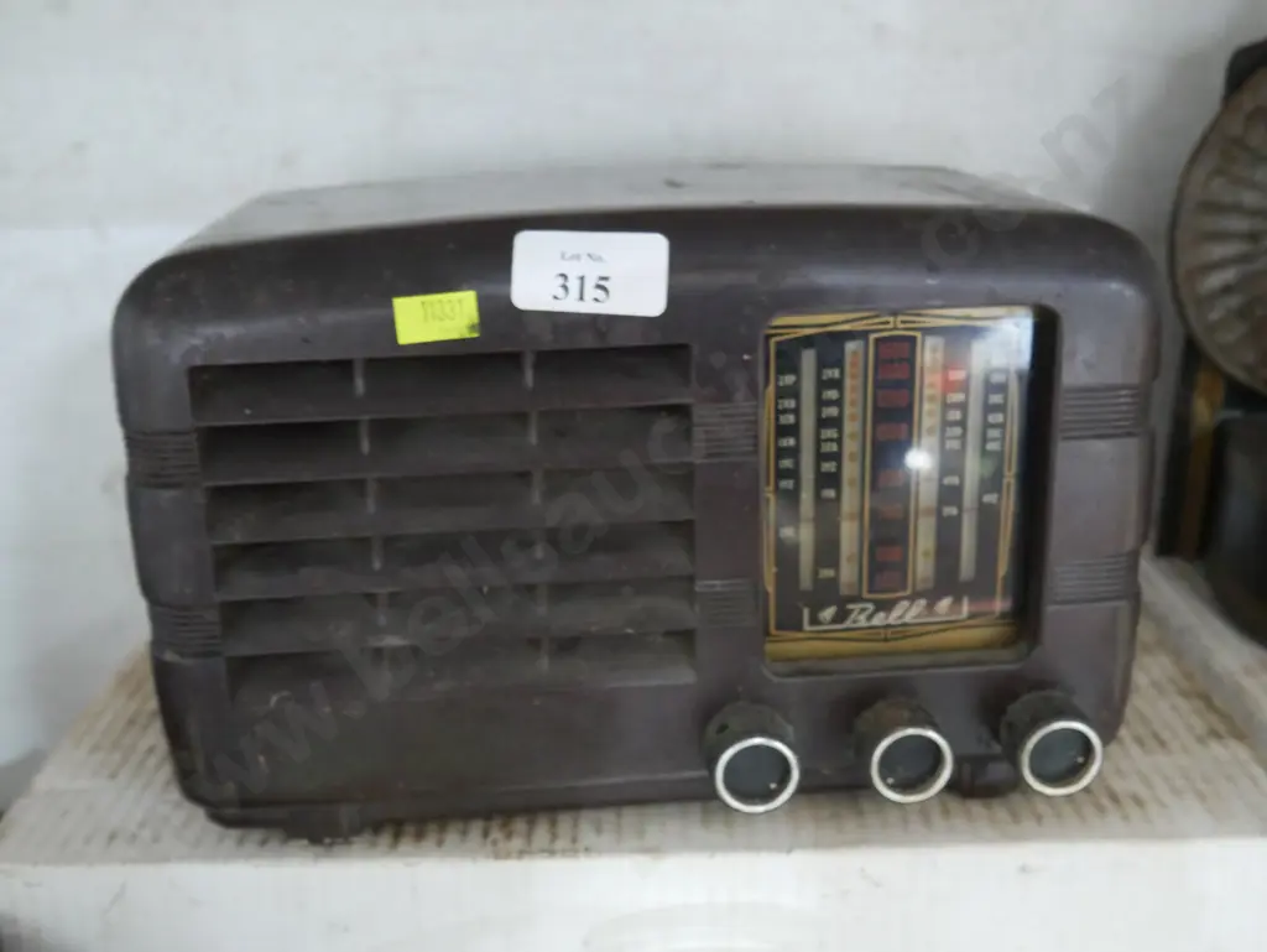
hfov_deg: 49.0
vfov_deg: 37.8
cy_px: 476
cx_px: 634
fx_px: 1392
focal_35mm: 38
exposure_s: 1/25
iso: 3200
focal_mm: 19
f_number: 4.1
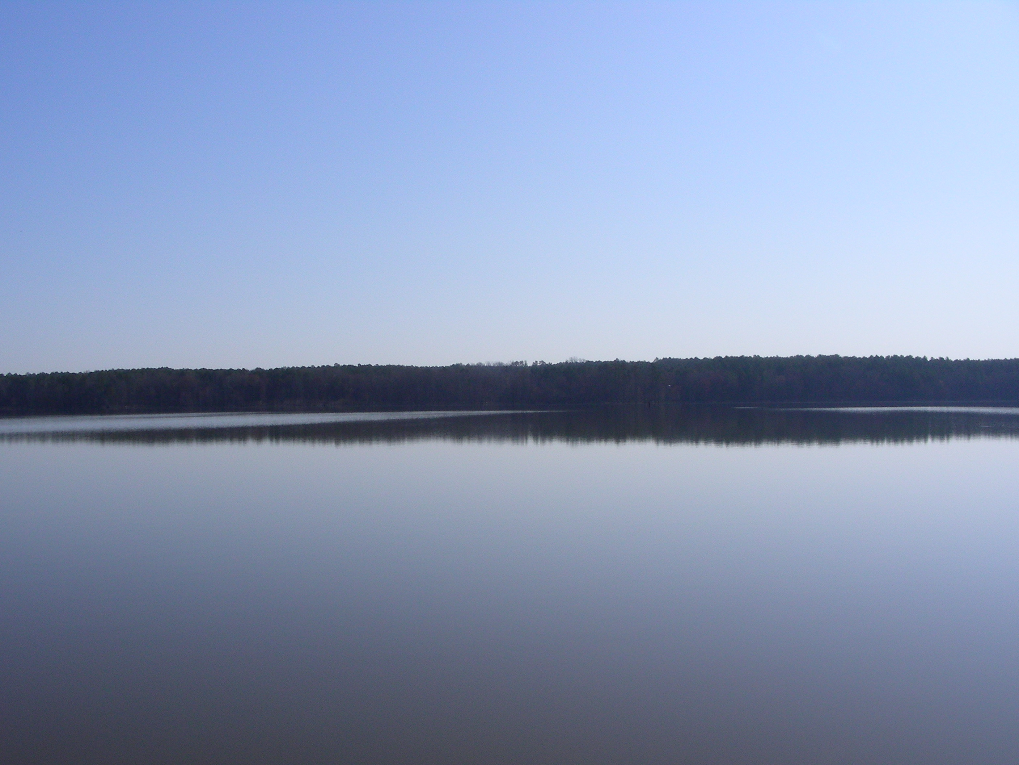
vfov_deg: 37.7
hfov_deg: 49.0
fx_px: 1119
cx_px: 510
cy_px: 382
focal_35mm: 38
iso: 50
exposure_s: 1/579
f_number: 6.8
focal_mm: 6.3
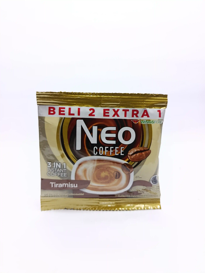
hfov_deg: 56.8
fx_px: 190
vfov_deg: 71.6
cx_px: 102
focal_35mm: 24
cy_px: 136
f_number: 1.7
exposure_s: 1/100
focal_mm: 5.24
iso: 513
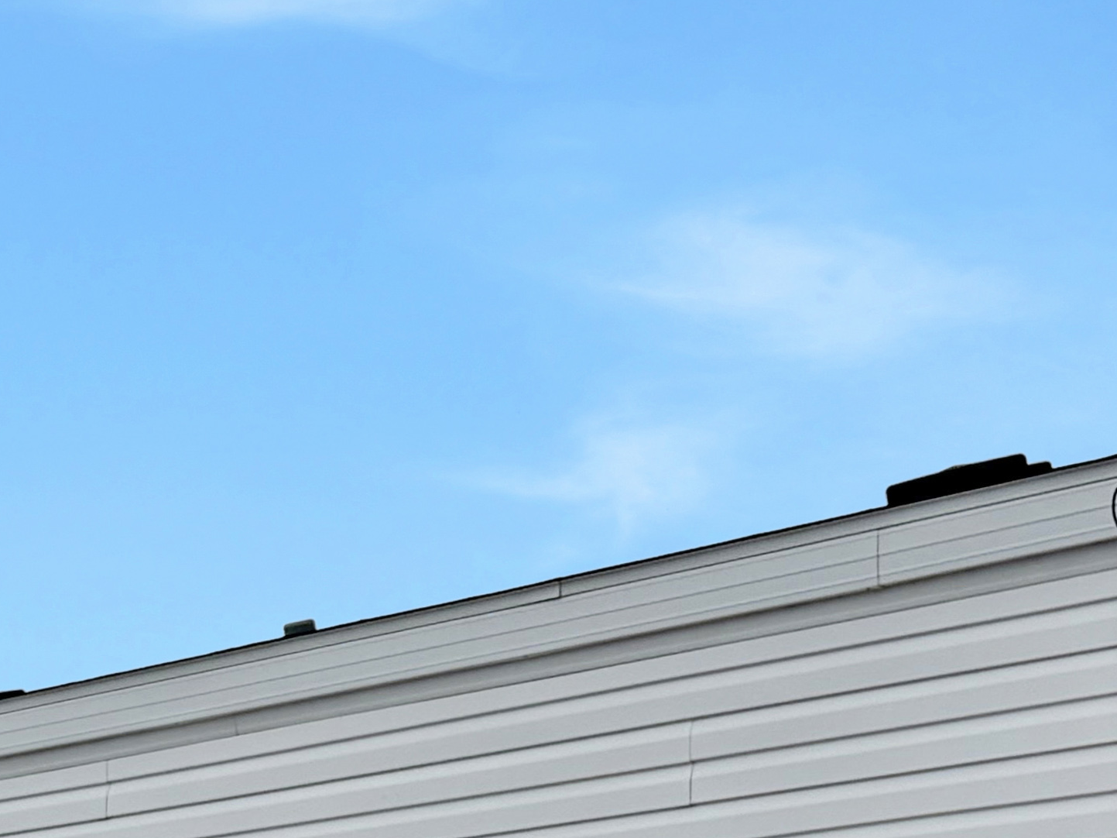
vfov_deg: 15.0
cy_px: 1039
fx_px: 3065
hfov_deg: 20.4
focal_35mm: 95
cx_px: 180
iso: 80
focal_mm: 6.76
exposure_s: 1/11905
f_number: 1.78
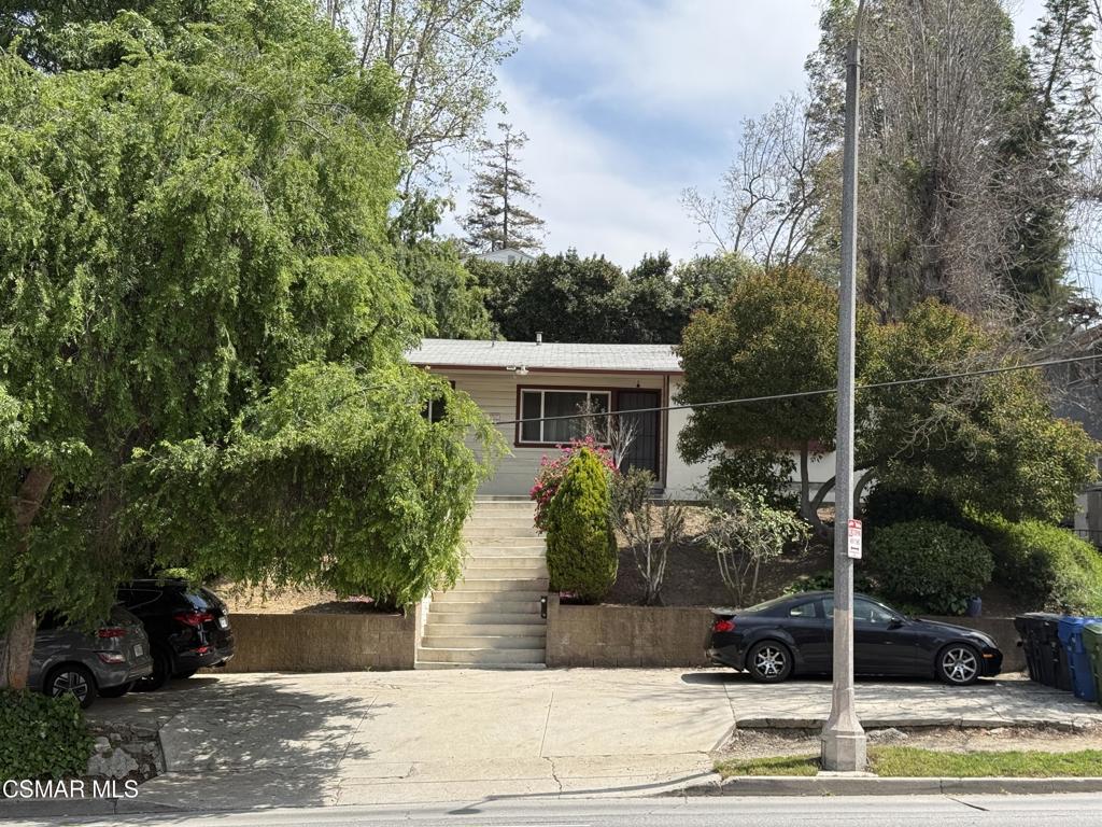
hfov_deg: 39.7
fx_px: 1528
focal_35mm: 48
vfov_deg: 30.3
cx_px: 551
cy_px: 414
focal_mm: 6.76
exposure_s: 1/3226
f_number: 1.78
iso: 64
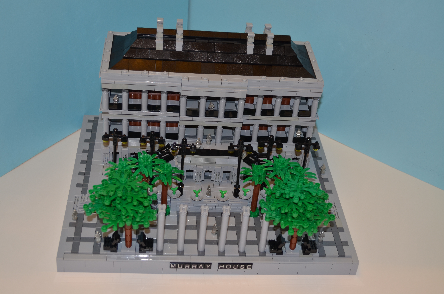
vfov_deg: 26.4
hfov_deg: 39.0
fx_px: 628
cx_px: 222
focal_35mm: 51
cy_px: 147
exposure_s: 1/30
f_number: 5.6
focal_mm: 34
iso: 200
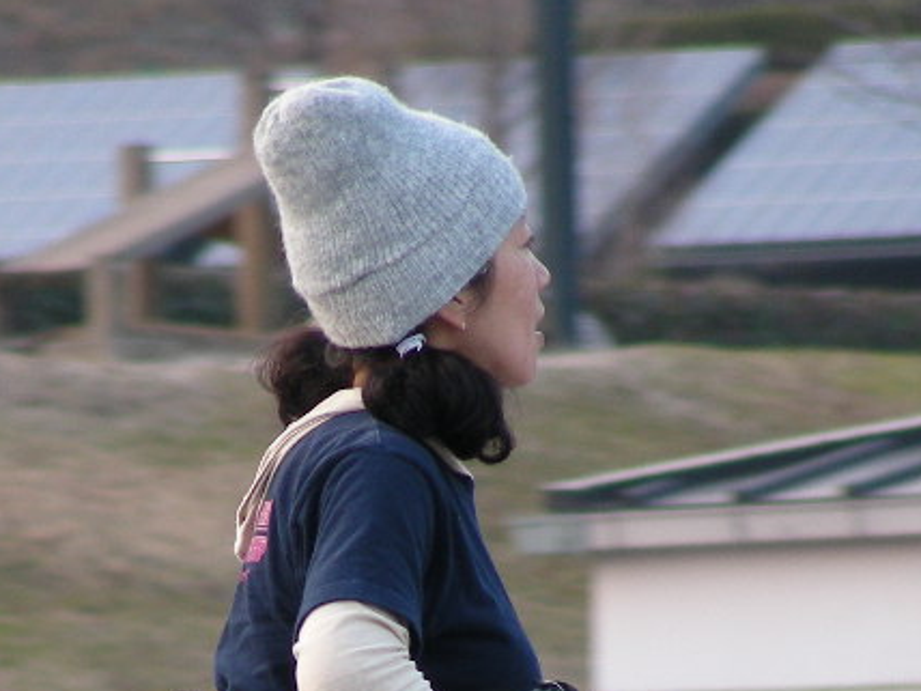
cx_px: 338
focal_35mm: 909
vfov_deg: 1.6
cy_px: 689
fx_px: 24185
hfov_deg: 2.2
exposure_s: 1/82.1
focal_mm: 63.3
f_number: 3.5
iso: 71
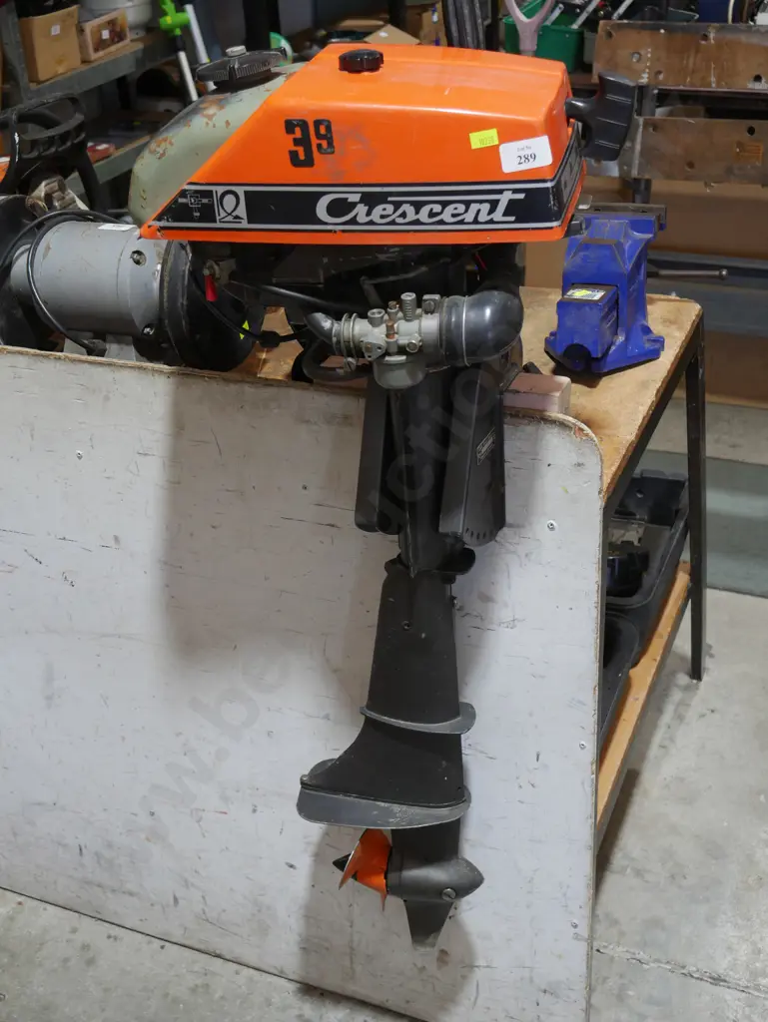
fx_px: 1301
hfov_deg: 32.9
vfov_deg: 42.9
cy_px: 511
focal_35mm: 44
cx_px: 384
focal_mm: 22
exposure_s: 1/60
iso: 400
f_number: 4.7
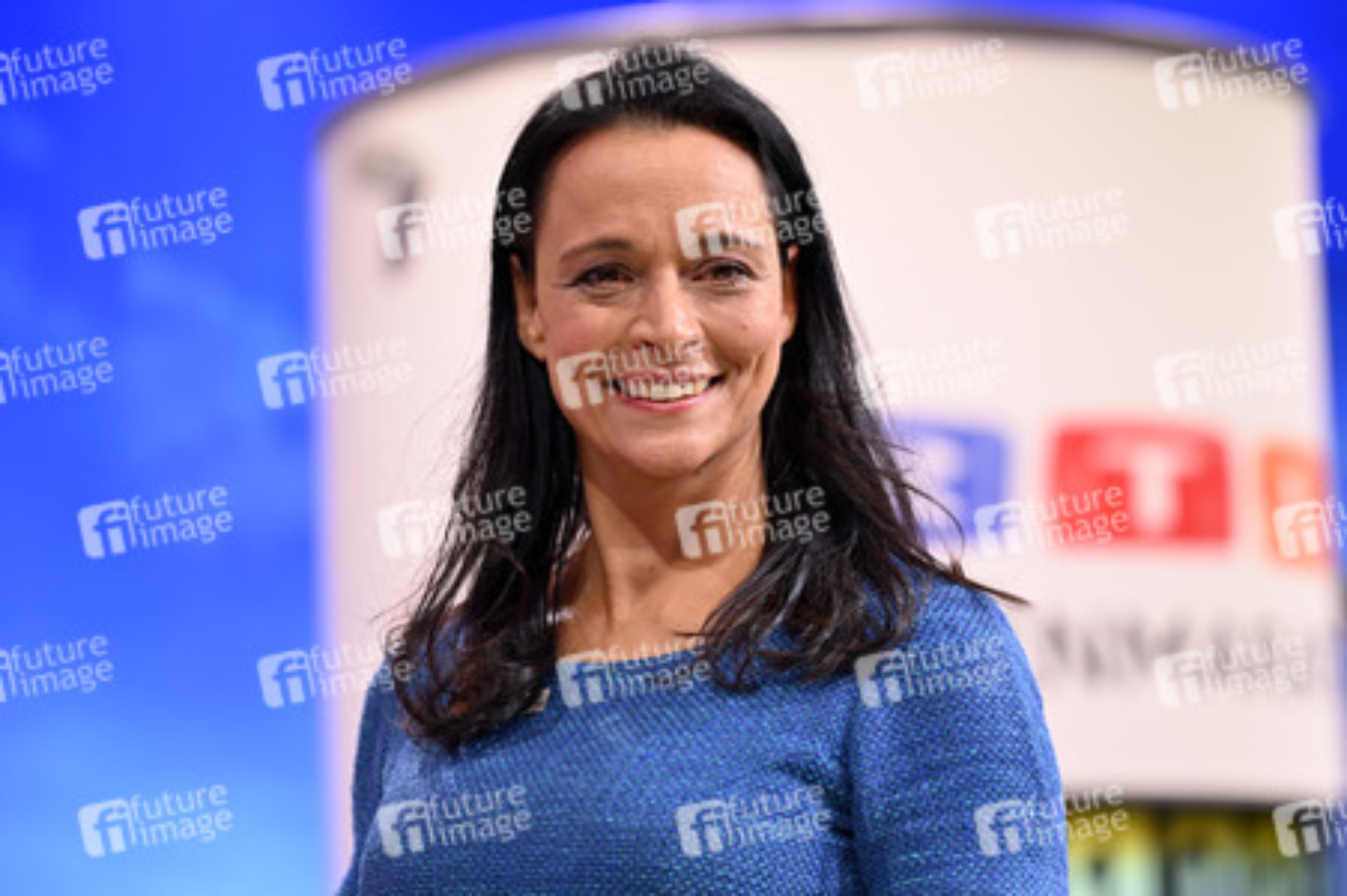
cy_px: 448
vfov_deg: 14.5
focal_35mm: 94
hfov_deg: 21.7
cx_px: 674
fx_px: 3514
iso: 1000
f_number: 2.8
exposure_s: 1/200
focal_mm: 94
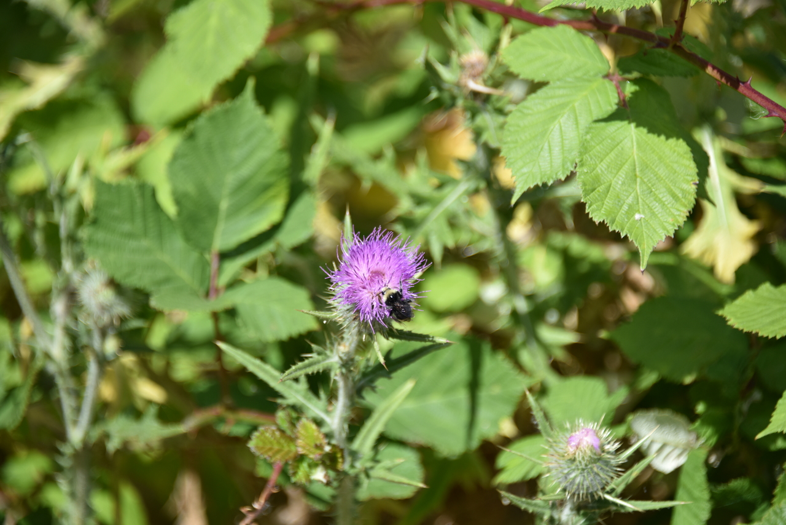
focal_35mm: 300
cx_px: 393
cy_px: 262
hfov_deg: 6.9
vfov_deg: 4.6
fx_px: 6551
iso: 220
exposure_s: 1/640
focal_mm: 300
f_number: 5.6
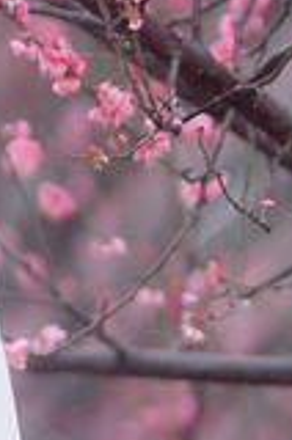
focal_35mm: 639
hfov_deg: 2.1
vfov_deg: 3.2
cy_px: 220
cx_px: -876
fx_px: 7808
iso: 250
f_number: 1.4
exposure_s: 1/800
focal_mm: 85
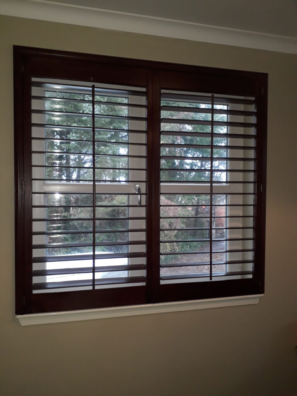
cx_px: 148
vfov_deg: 65.3
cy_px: 198
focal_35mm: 27
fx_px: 309
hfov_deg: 51.4
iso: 125
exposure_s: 1/33
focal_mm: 3.6
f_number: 1.9
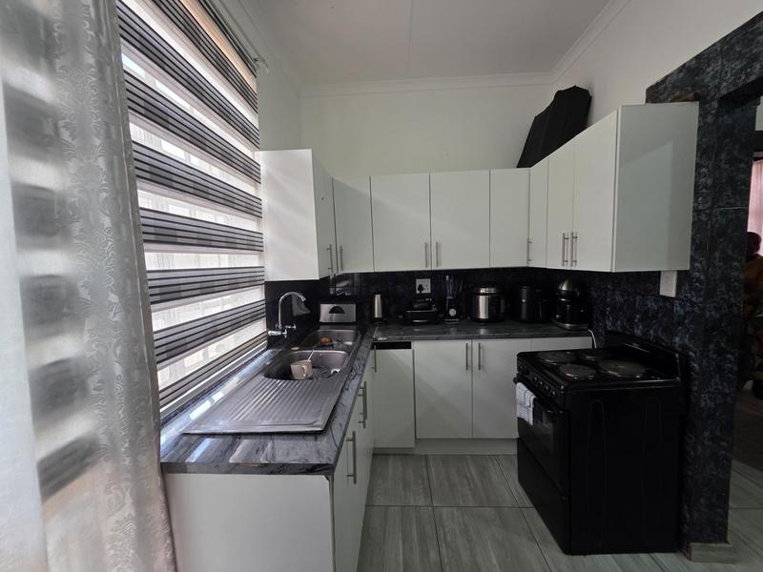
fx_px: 287
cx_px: 382
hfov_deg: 106.2
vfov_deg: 89.9
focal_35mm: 13
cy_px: 286
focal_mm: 2.2
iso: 125
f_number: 1.9
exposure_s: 1/120
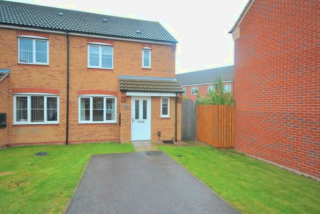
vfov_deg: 63.3
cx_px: 160
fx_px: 173
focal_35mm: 20
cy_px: 107
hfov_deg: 85.4
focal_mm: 13
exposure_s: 1/125
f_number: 5.6
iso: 110
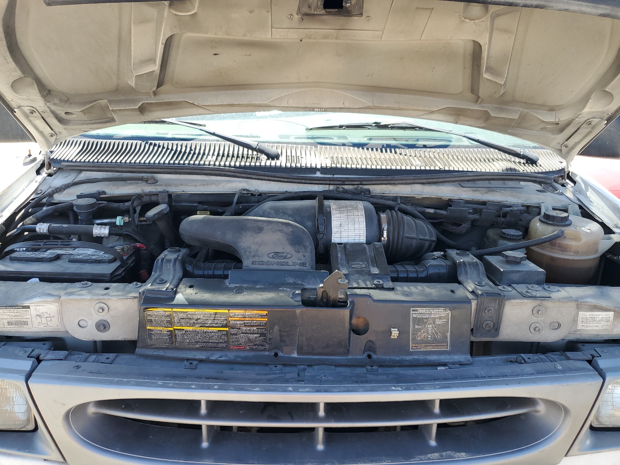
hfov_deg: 67.3
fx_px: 466
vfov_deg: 53.1
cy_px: 232
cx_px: 310
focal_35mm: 26
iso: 50
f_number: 1.5
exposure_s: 1/500
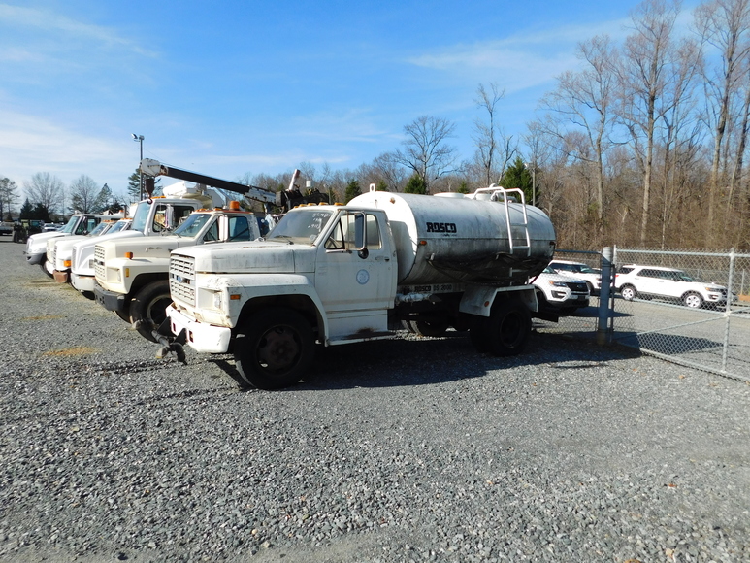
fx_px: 498
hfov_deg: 73.9
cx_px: 375
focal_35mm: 23
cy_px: 282
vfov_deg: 58.9
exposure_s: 1/500
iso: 125
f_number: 6
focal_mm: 4
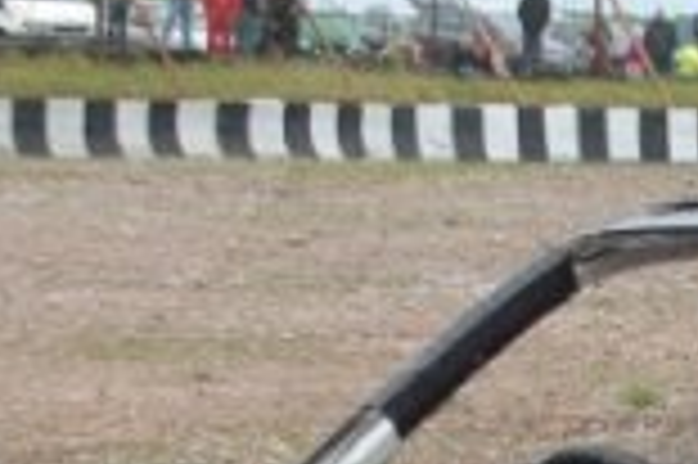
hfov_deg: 10.6
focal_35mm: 192
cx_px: 748
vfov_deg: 7.0
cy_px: 671
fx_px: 3720
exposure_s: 1/500
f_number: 4.5
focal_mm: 31
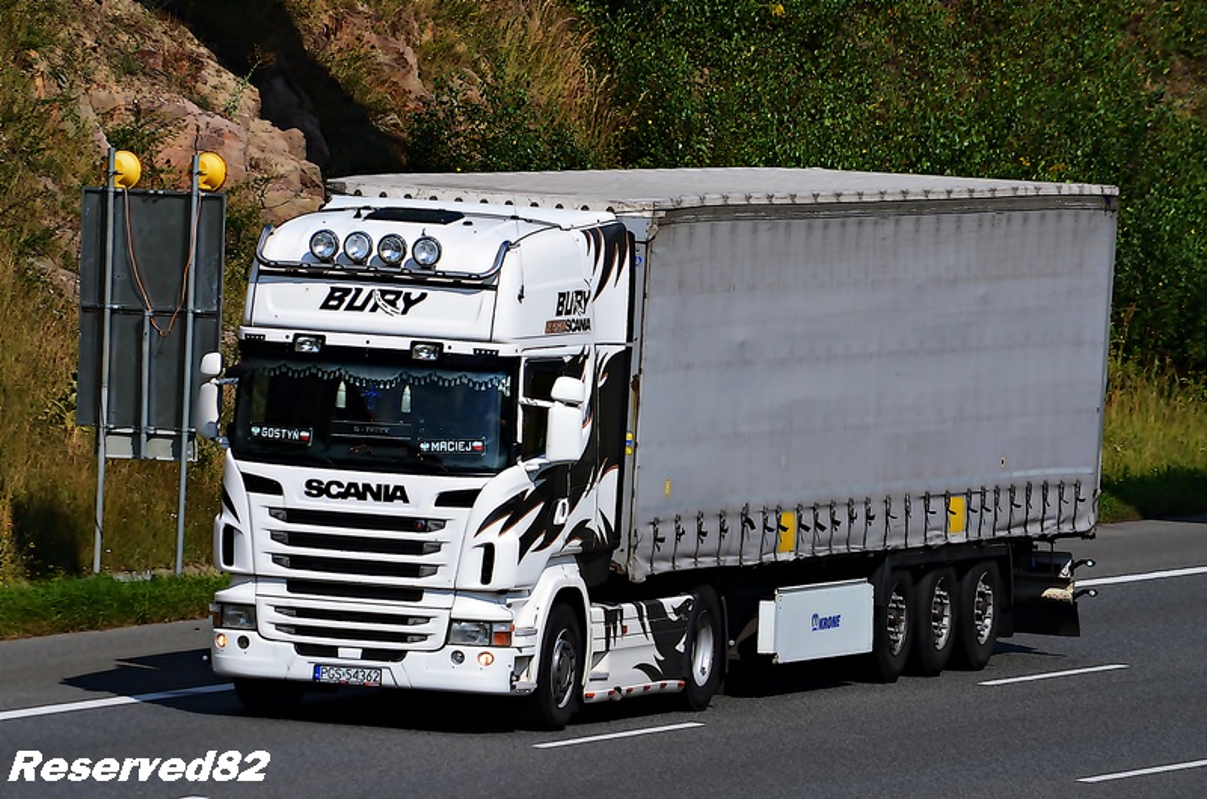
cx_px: 604
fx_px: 12046
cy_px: 400
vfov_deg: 3.8
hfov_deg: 5.7
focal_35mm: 360
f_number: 8
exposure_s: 1/800
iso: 160
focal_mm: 240
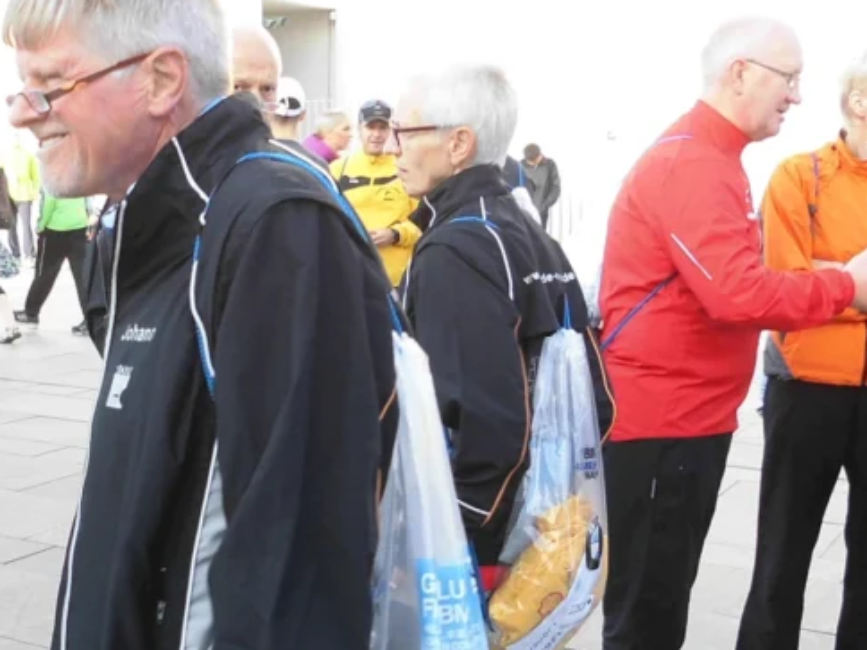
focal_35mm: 55
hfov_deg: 34.5
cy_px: 423
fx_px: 1378
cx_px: 263
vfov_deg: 26.4
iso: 100
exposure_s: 1/80
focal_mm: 4.6
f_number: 3.2
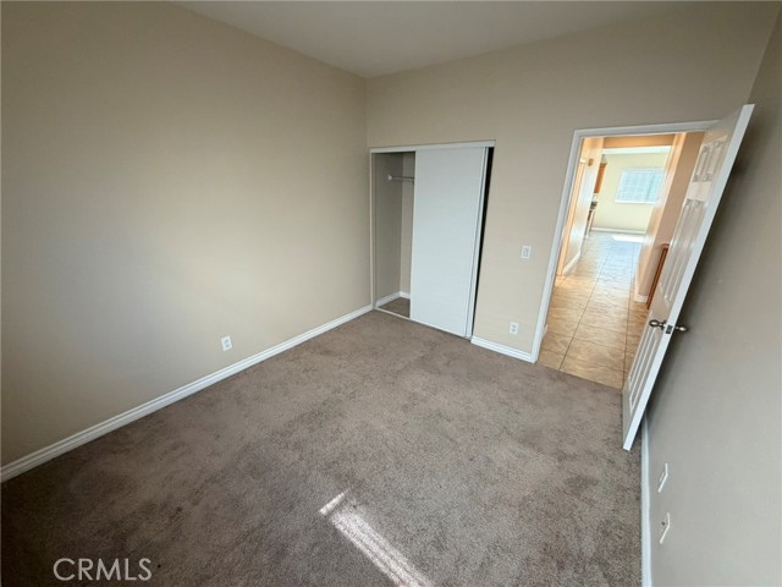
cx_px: 391
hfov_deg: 102.1
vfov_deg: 85.7
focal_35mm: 14
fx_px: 316
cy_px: 294
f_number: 2.2
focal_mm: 2.22
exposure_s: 1/113
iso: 320
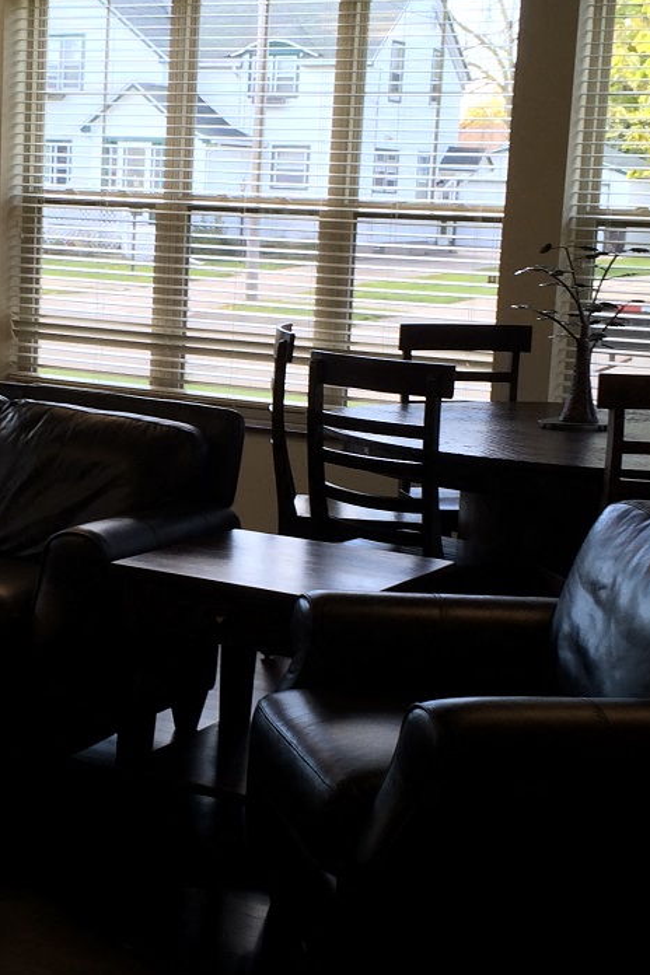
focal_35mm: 65
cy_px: 470
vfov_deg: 31.0
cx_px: 85
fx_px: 1760
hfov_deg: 20.6
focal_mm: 4.15
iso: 32
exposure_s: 1/60
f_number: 2.2
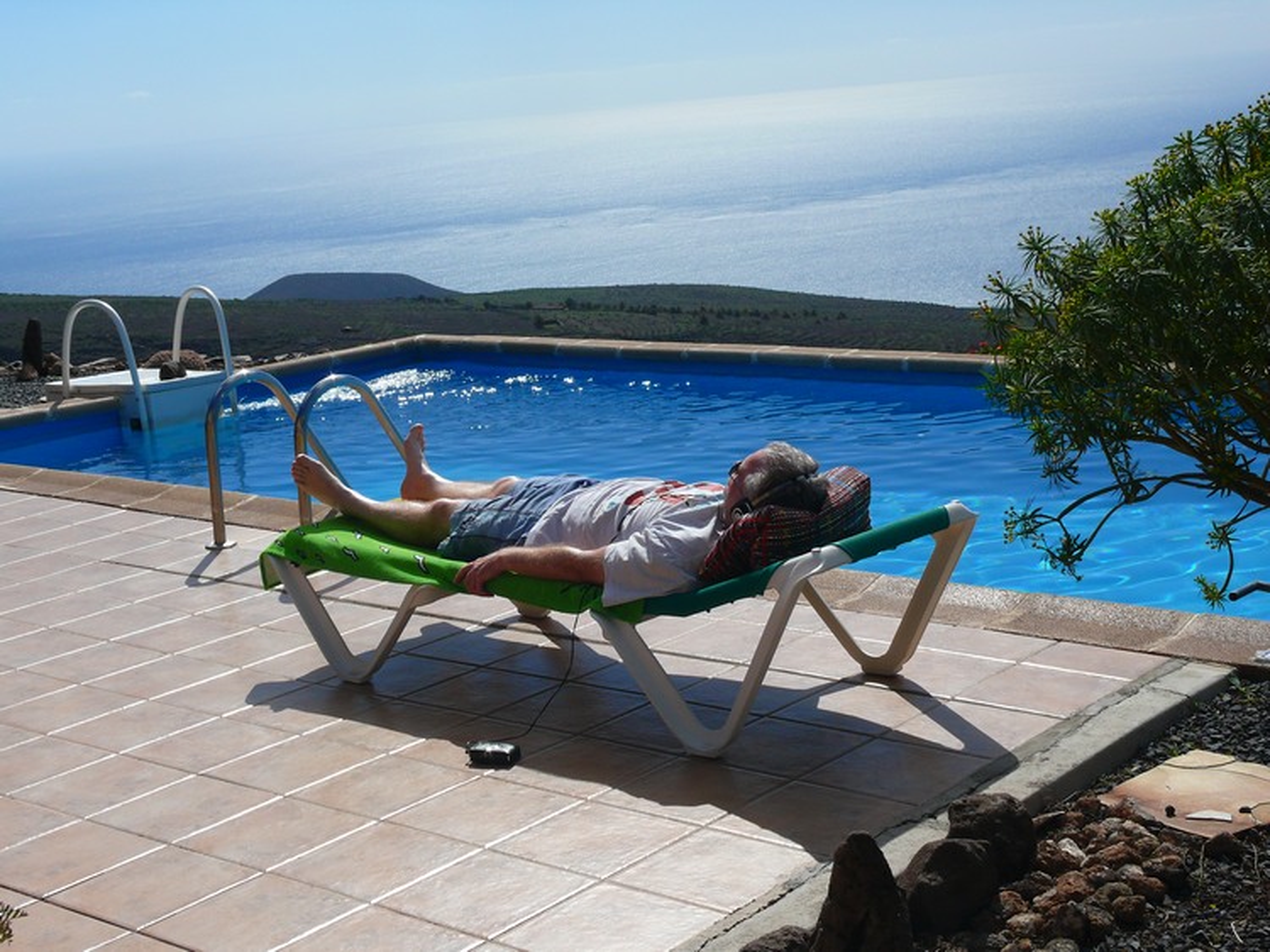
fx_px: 1981
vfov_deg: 27.0
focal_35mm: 54
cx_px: 635
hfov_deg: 35.6
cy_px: 476
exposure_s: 1/400
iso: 100
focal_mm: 11.4
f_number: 5.6
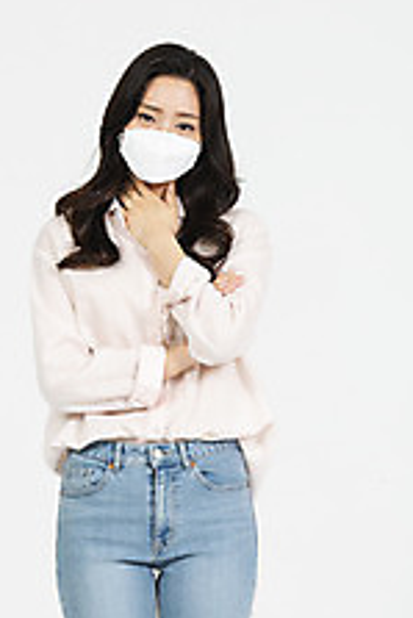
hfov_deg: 7.8
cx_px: 162
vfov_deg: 11.6
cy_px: 513
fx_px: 3024
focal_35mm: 176
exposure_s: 1/125
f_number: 13
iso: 100
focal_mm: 98
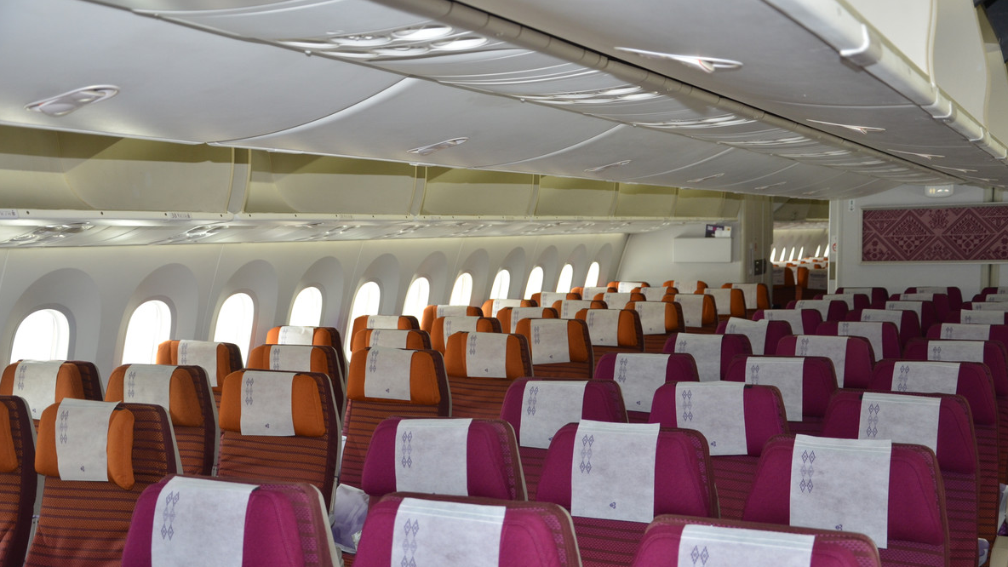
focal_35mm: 48
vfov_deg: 24.9
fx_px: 1283
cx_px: 496
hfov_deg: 42.9
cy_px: 340
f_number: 4.2
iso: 400
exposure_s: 1/60
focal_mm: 30
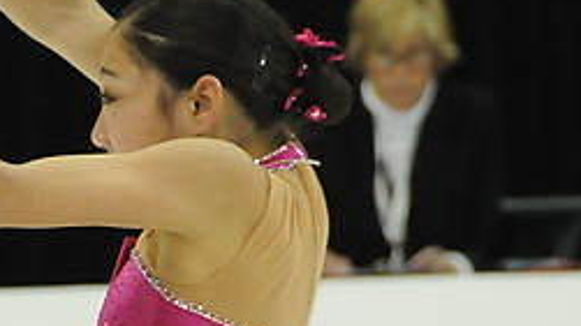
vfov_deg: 1.2
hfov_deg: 2.2
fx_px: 15432
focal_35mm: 1002
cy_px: 249
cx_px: 30
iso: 3200
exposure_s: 1/640
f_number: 5.6
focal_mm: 200
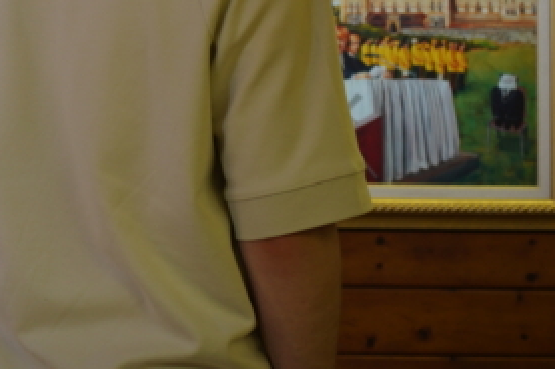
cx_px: 49
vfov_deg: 13.4
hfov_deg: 20.0
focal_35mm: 100
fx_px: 1540
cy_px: -17
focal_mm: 45
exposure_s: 1/160
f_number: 4
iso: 640
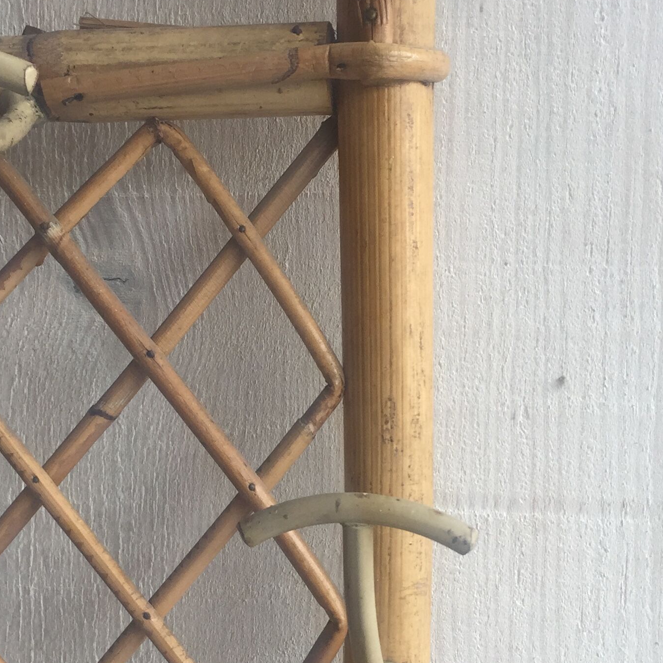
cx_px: 330
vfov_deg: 27.4
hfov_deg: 27.7
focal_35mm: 62
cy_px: 473
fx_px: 1343
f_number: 2.2
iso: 40
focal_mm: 4.15
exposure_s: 1/50
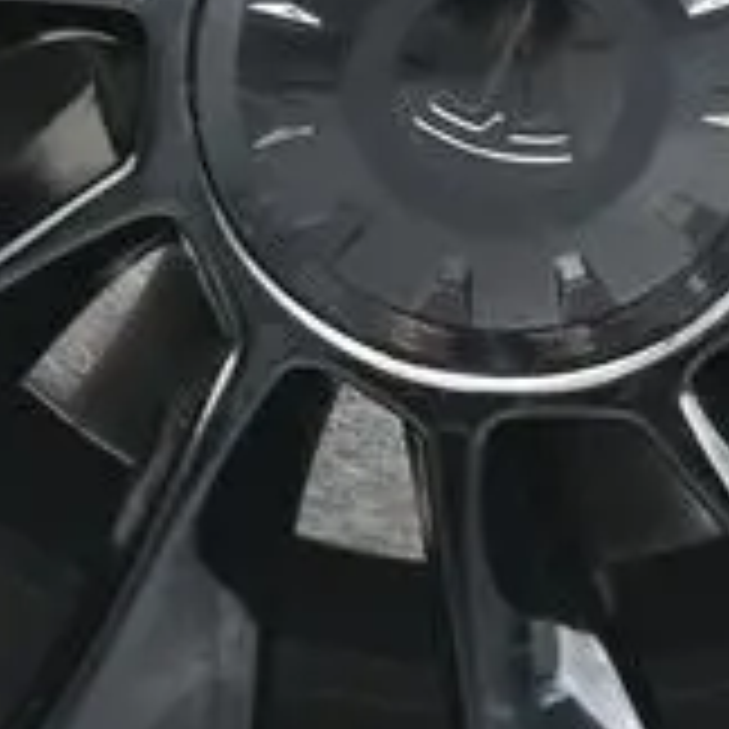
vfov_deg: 8.6
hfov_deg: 8.7
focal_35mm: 202
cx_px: 608
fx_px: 4805
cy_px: -101
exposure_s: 1/125
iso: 2500
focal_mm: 25
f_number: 4.2
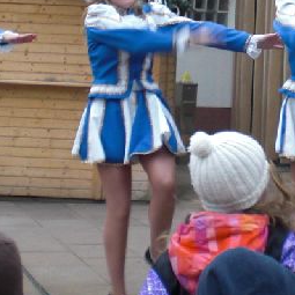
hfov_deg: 12.7
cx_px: 310
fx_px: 1302
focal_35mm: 135
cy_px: -3
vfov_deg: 12.8
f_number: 3.1
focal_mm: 6.3
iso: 100
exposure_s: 1/60
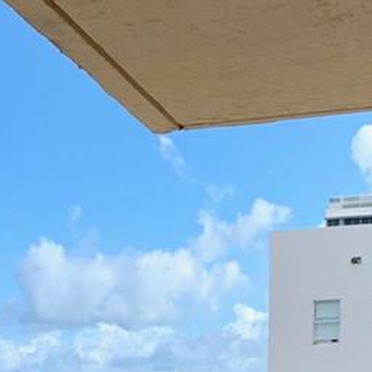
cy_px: 634
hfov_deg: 16.0
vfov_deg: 14.6
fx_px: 1301
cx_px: 16
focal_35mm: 107
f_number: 1.8
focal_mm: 4.25
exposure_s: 1/1136
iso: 25
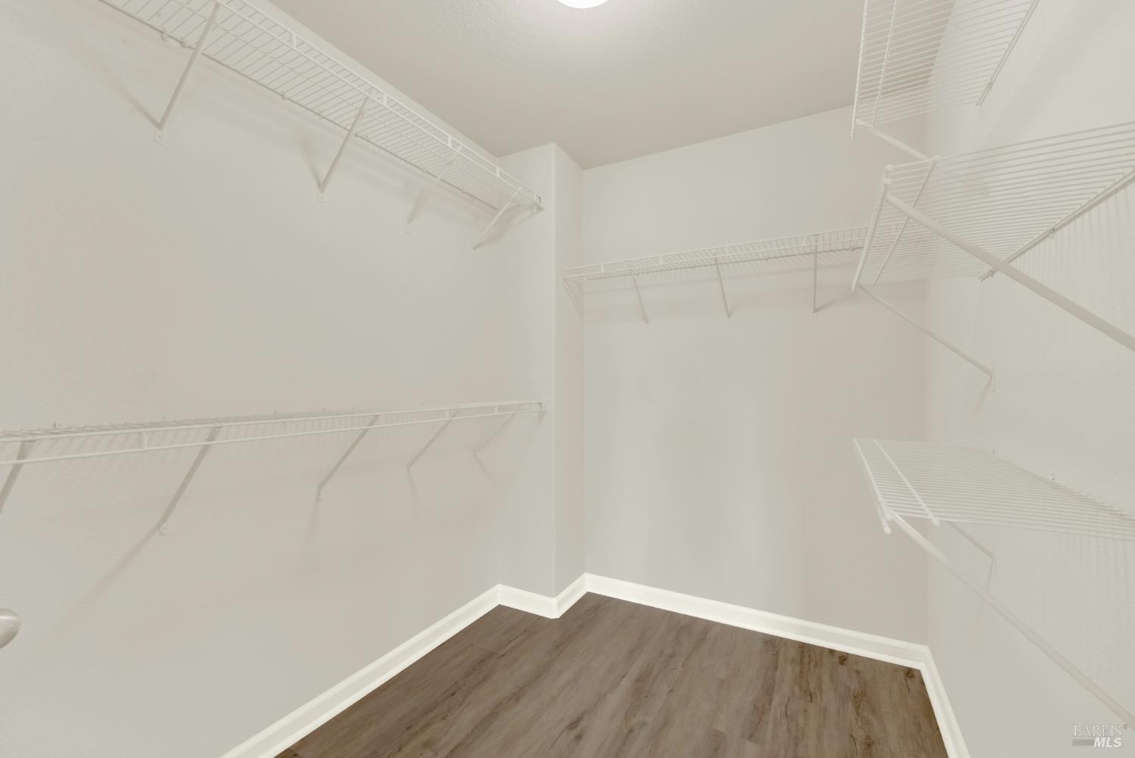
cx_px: 568
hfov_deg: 104.2
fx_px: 442
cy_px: 379
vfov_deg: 81.3
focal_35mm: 14
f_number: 14
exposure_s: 1
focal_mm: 14
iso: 100
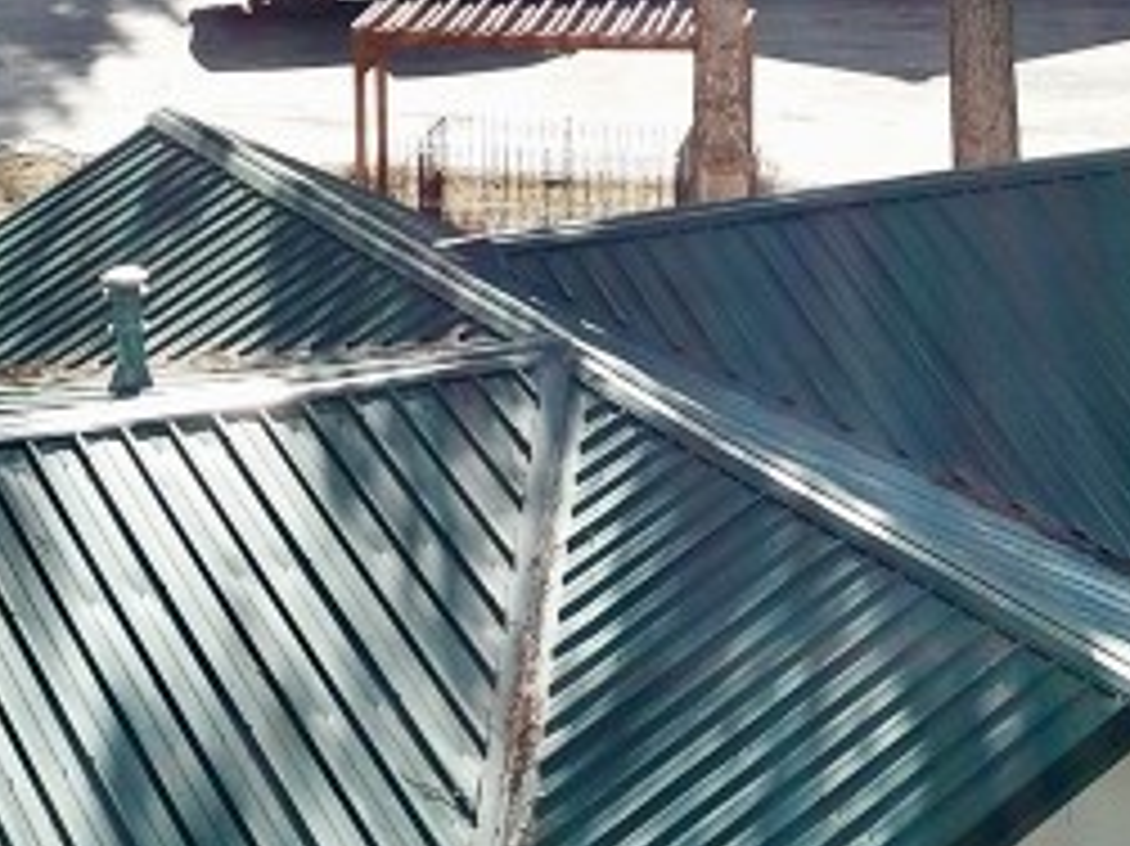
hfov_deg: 18.6
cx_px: 617
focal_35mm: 106
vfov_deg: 13.9
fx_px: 3459
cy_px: 126
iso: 100
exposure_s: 1/400
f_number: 2.2
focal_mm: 4.73
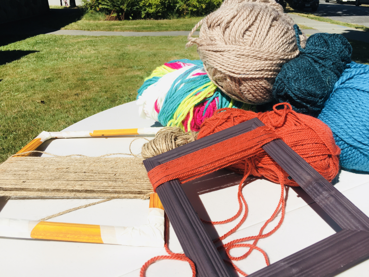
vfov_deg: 48.2
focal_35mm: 29
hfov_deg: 61.7
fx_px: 309
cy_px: 138
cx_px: 184
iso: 25
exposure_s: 1/1399
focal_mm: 4.15
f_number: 2.2
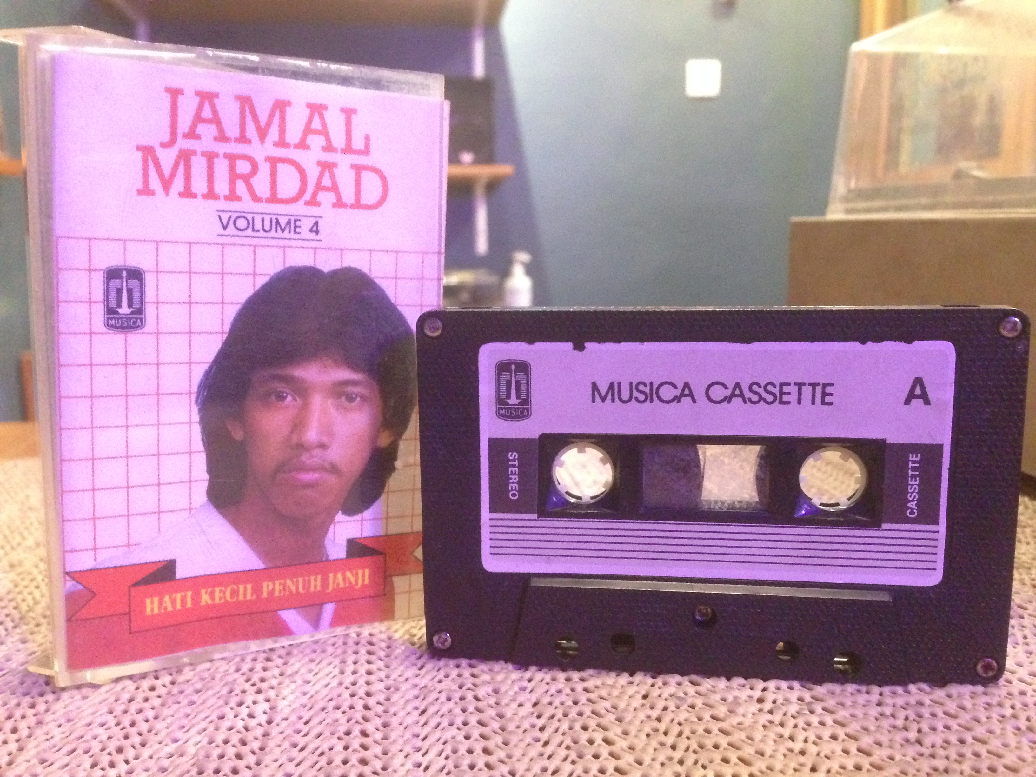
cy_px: 388
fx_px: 988
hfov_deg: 55.4
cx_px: 518
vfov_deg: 42.9
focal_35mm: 33
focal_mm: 4.12
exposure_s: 1/15
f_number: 2.4
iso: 640
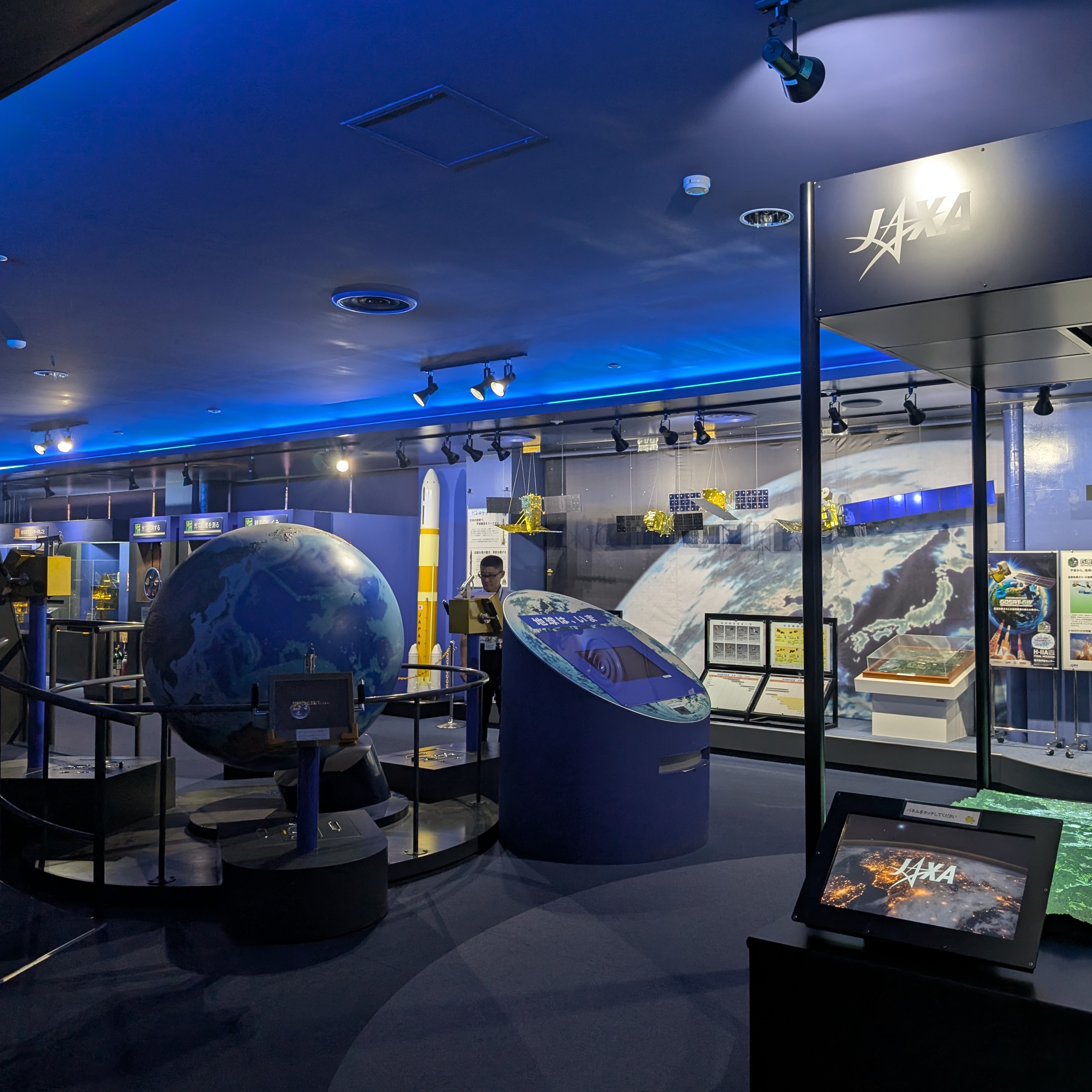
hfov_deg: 55.2
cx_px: 652
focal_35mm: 29
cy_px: 556
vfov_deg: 55.6
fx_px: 1035
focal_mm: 6.9
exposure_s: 1/120
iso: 425
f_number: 1.68
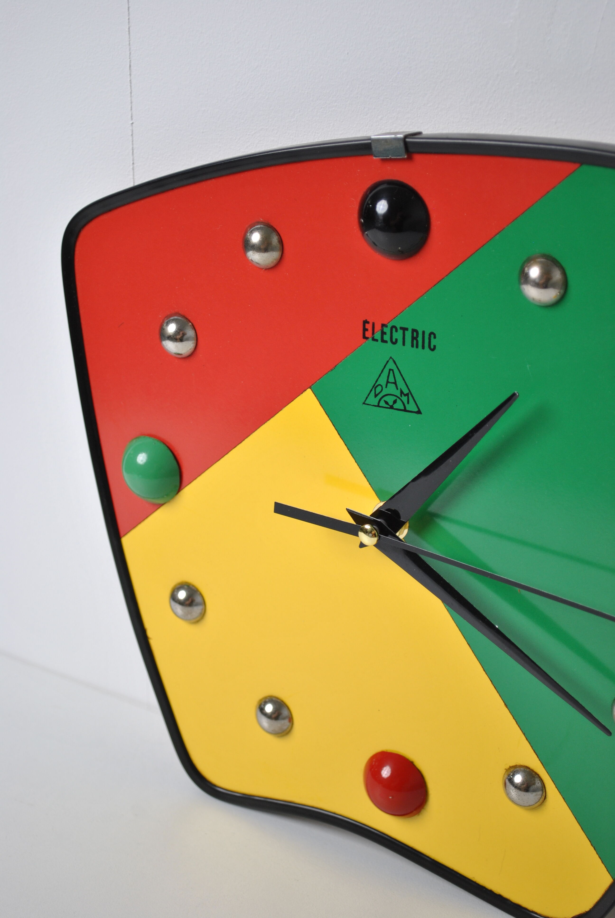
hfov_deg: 20.2
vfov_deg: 29.8
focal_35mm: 68
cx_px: 308
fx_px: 1725
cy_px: 459
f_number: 5.3
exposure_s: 1/40
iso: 200
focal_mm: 45
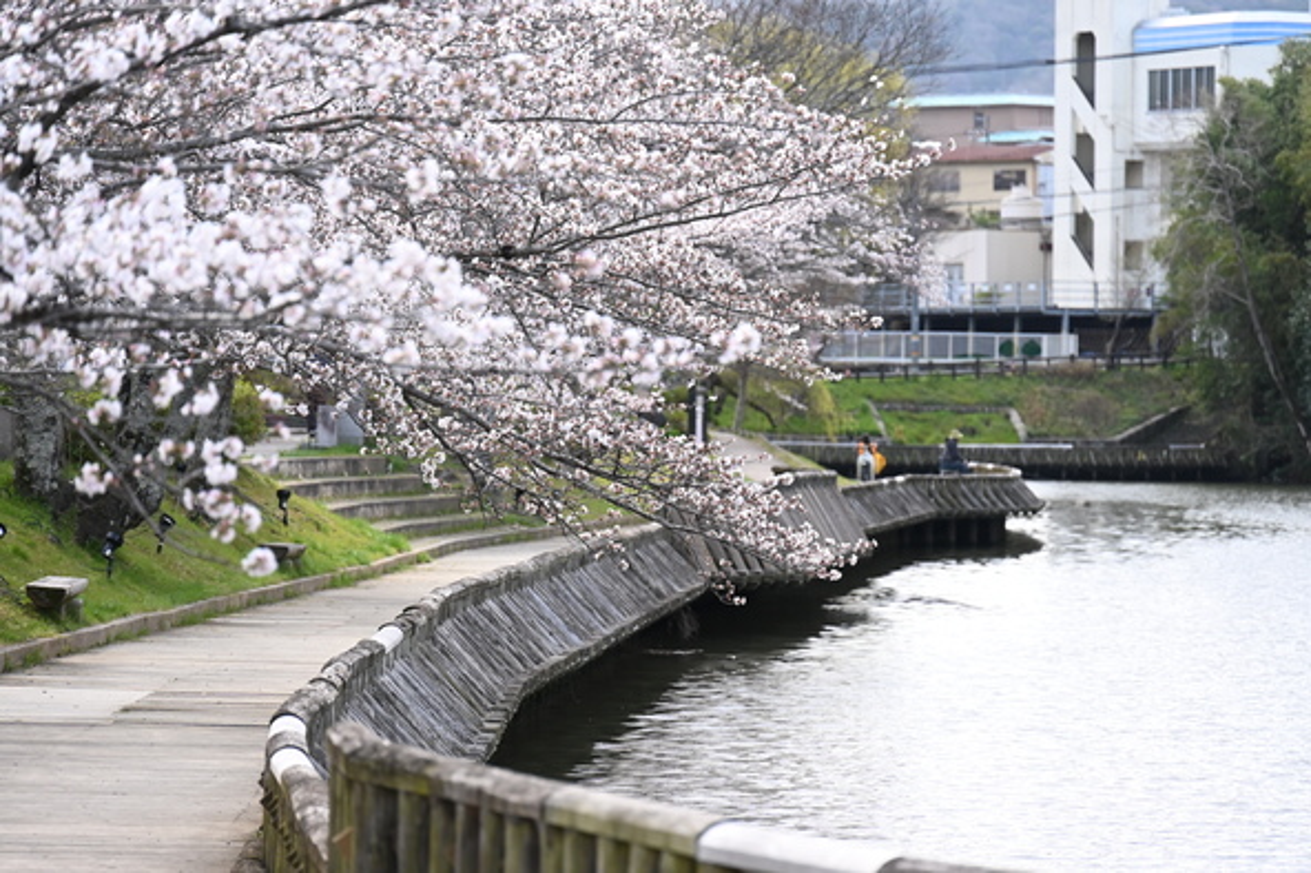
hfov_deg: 10.3
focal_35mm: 200
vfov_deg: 6.9
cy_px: 436
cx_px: 656
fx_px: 7279
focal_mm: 200
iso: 1250
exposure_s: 1/1000
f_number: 6.3
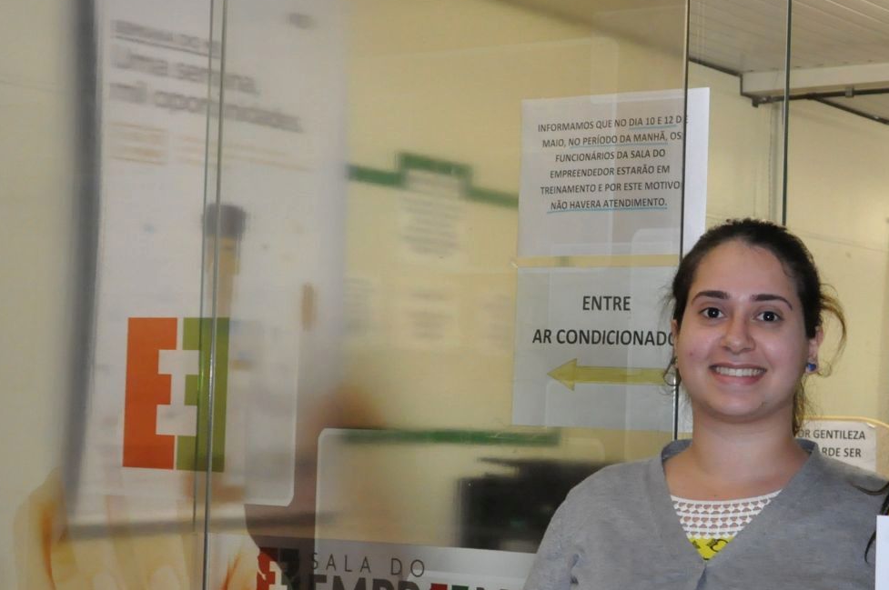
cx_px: 882
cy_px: 357
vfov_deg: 17.2
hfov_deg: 24.6
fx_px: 1949
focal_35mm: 79
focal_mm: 24
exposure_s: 1/125
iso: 1600
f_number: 5
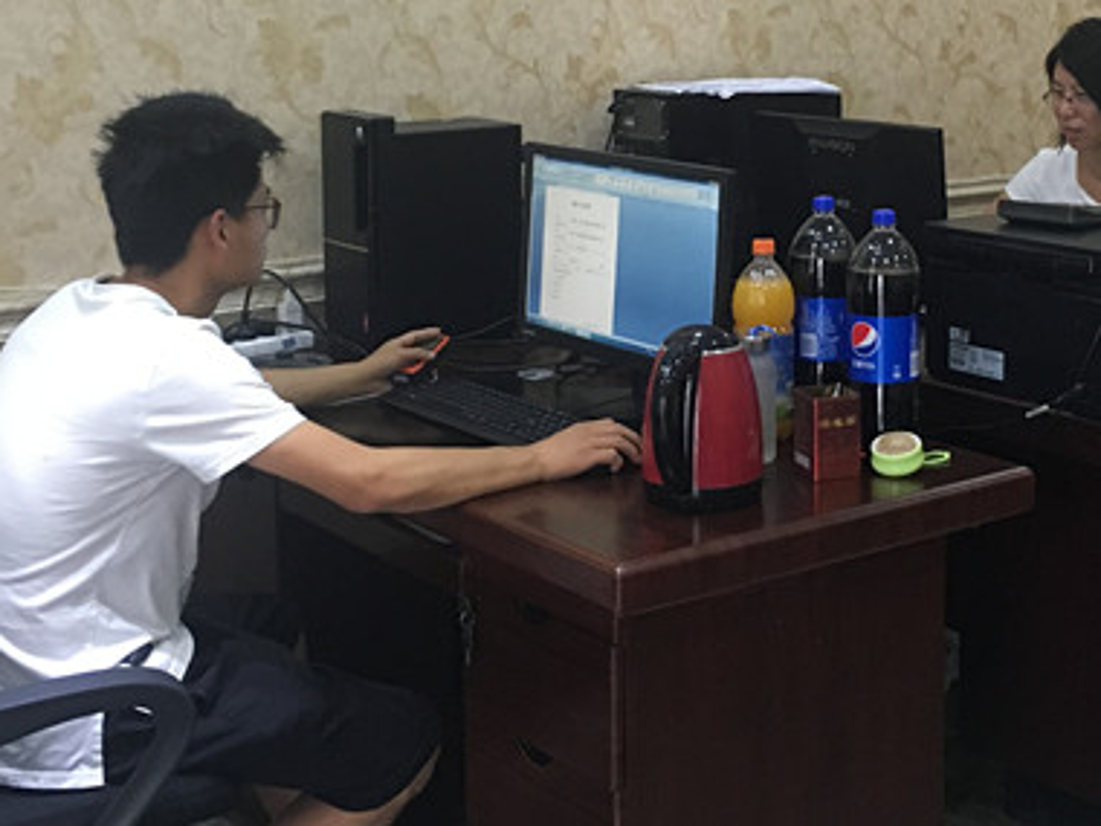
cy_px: 168
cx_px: 785
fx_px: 1940
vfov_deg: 23.7
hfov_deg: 31.3
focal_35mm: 61
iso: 200
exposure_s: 1/33
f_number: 2.2
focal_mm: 4.15
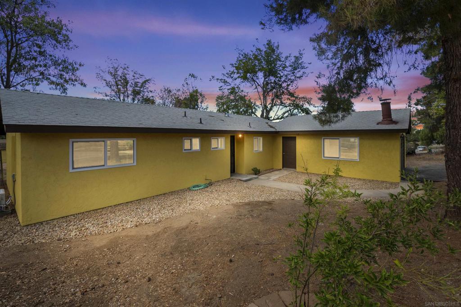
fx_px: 192
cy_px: 154
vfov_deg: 77.3
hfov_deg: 100.4
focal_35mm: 15
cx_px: 230
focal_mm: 10
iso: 250
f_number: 9
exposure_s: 1/800
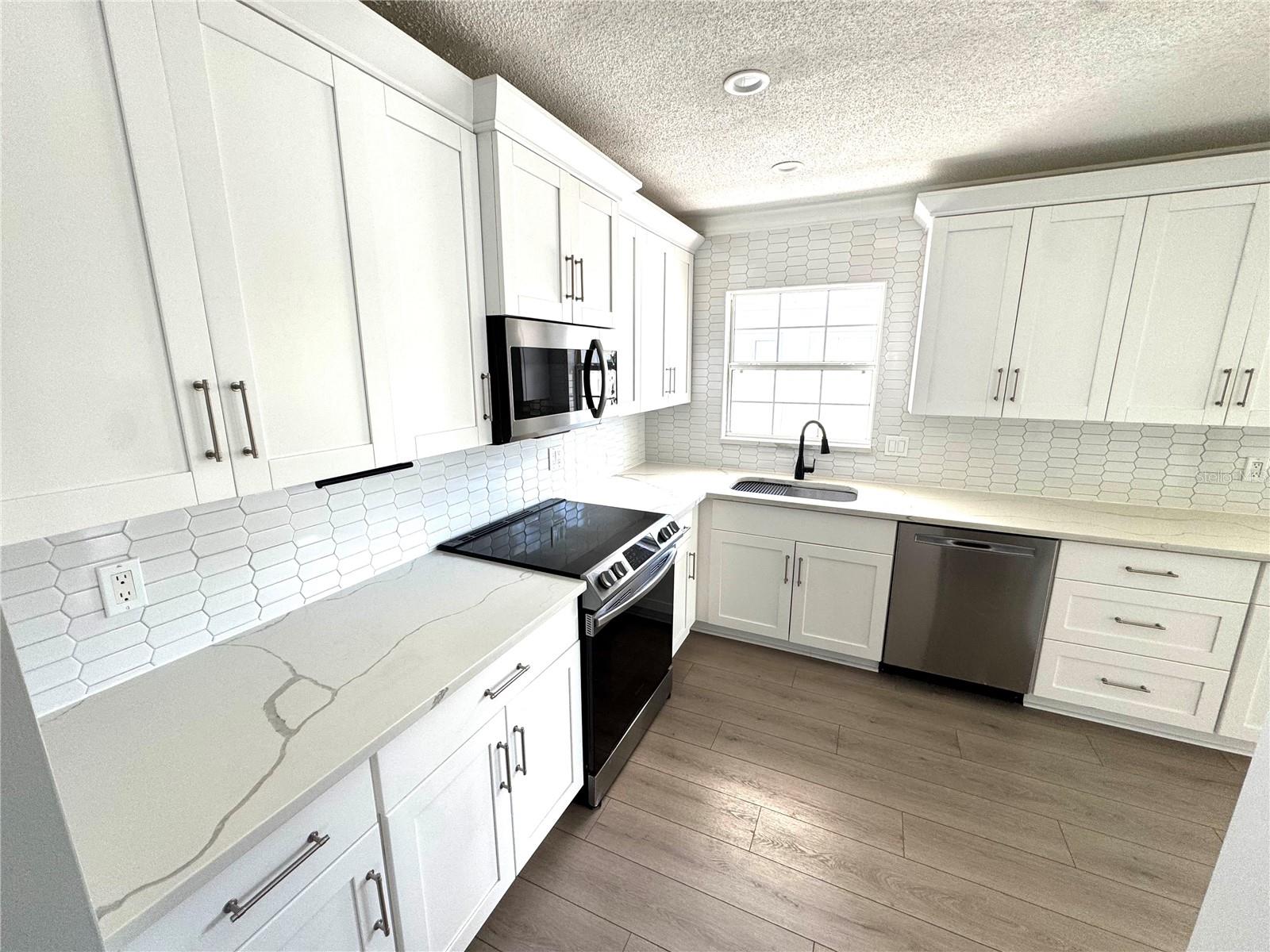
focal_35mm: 14
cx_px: 635
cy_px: 476
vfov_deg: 85.7
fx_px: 514
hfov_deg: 102.1
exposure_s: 1/99
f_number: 2.2
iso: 80
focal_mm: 2.22
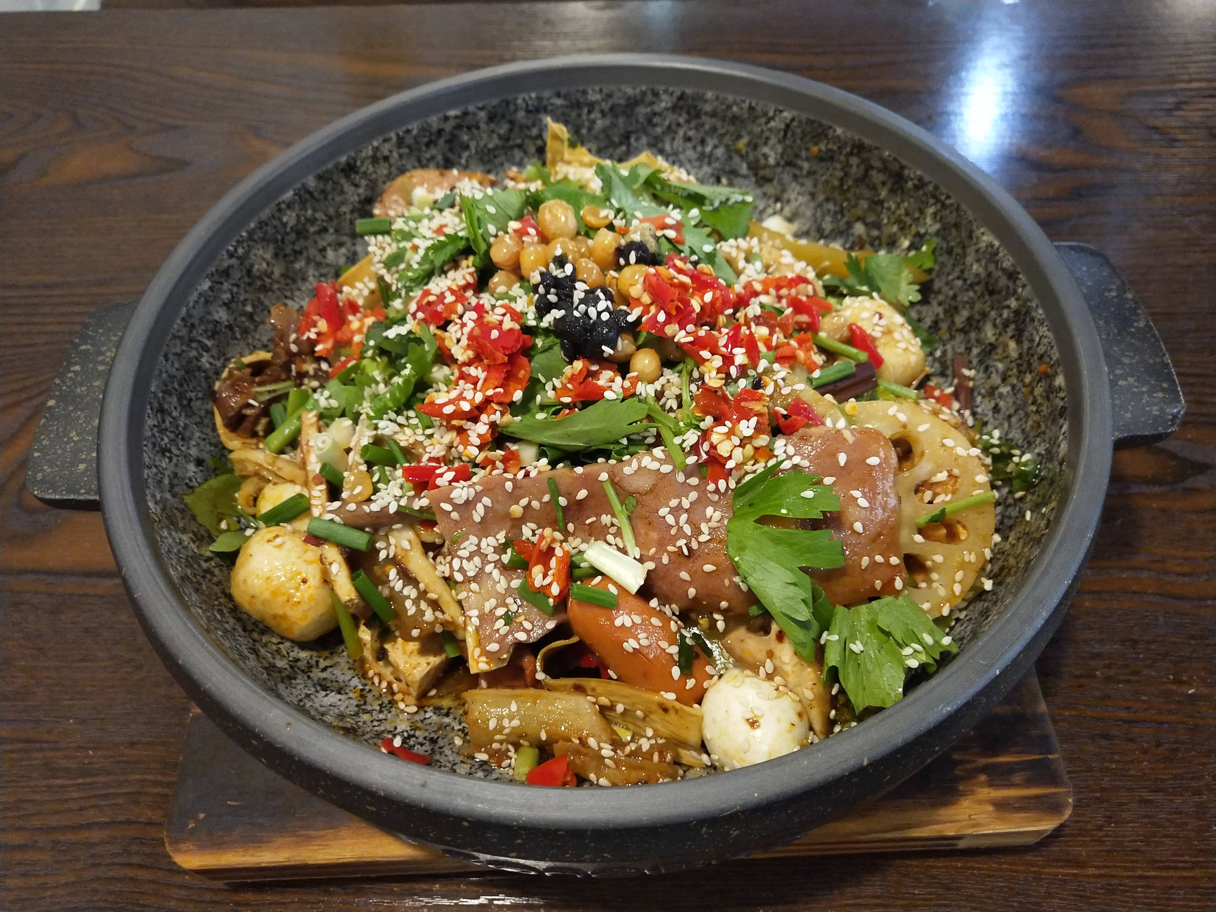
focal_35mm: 30
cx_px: 608
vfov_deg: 46.8
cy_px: 456
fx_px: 1054
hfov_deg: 60.0
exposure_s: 1/50
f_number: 1.8
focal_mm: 3.95
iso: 449
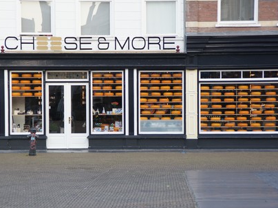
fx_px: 1317
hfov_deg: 12.0
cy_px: 104
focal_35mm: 164
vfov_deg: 9.1
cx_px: 131
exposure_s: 1/160
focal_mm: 100
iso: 320
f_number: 5.6
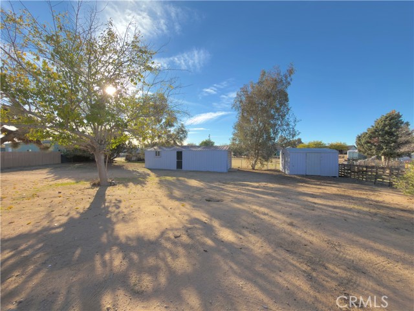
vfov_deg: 85.7
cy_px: 156
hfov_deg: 102.1
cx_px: 207
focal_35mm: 14
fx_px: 167
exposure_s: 1/495
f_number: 2.2
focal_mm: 2.22
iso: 20
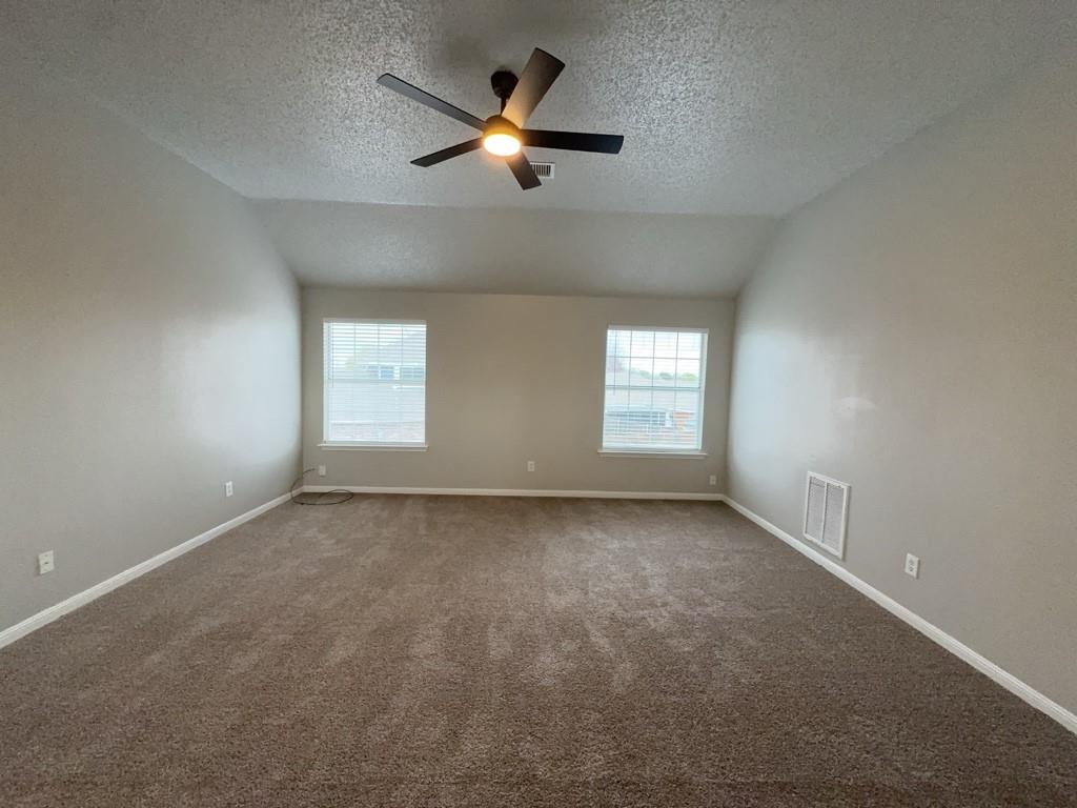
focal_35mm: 14
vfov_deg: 85.7
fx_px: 436
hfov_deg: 102.1
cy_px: 404
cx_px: 538
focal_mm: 2.22
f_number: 2.2
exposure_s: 1/62
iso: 250
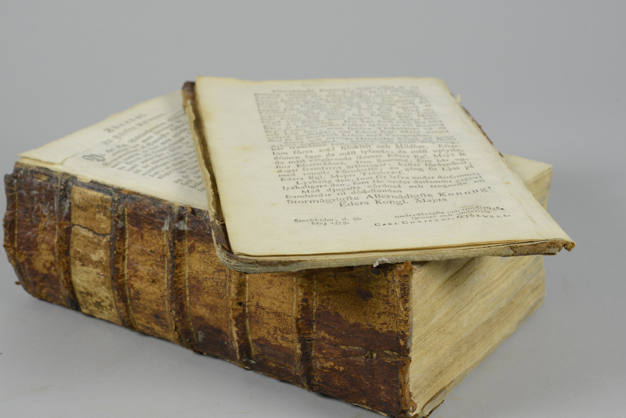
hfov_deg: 28.0
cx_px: 286
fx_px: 1253
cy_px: 230
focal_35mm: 72
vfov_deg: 18.9
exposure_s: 1/6
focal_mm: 60
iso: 400
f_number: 13
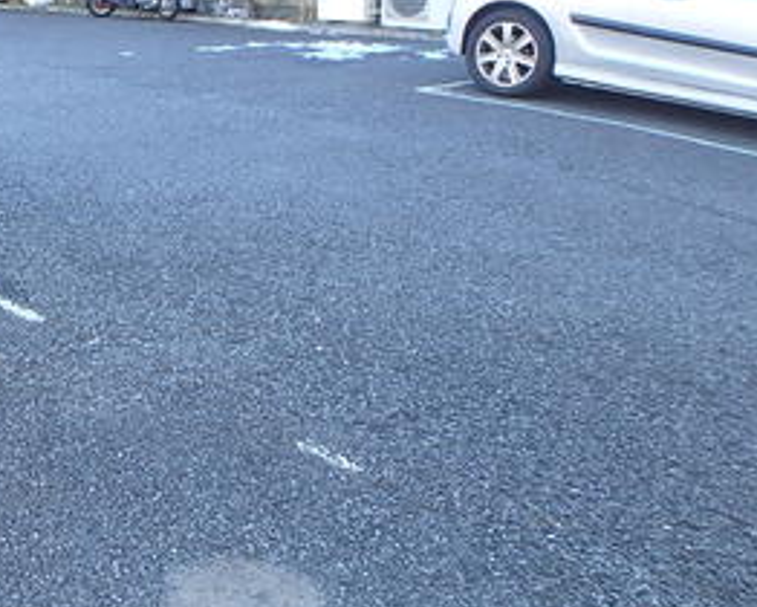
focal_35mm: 50
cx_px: 3
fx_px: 1121
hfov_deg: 34.1
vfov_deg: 29.8
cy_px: 156
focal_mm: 3.7
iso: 125
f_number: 3.5
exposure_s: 1/80
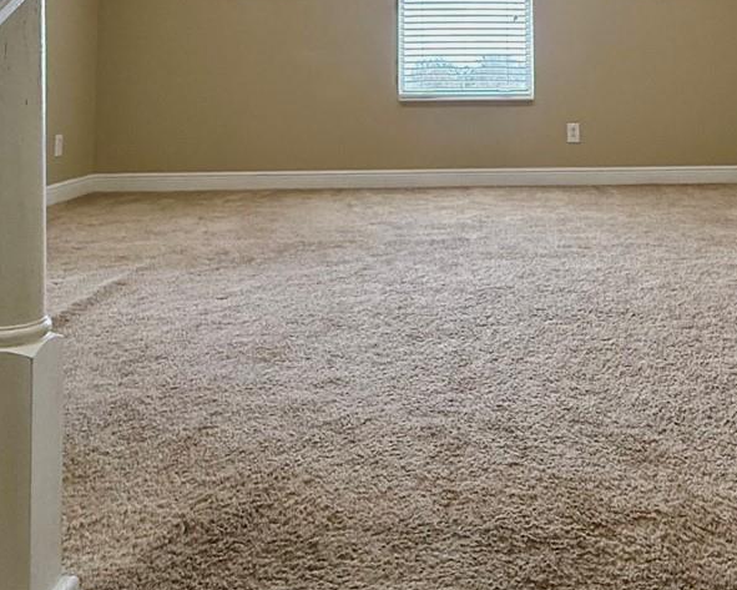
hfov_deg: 48.4
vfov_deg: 37.0
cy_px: 35
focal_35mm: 37
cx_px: 476
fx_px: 807
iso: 250
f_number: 2.2
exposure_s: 1/120
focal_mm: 2.22
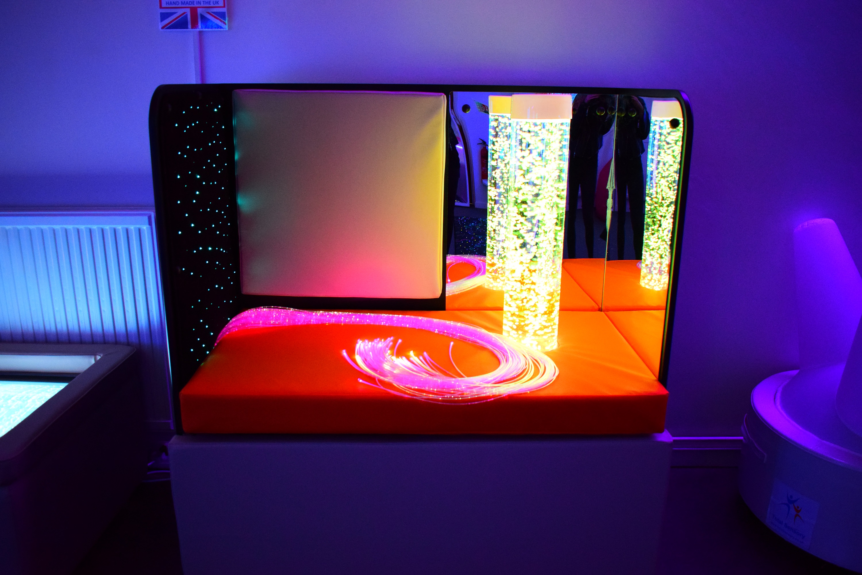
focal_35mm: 30
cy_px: 288
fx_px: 718
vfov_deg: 43.6
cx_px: 431
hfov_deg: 61.9
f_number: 3.5
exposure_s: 1/60
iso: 1600
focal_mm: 20
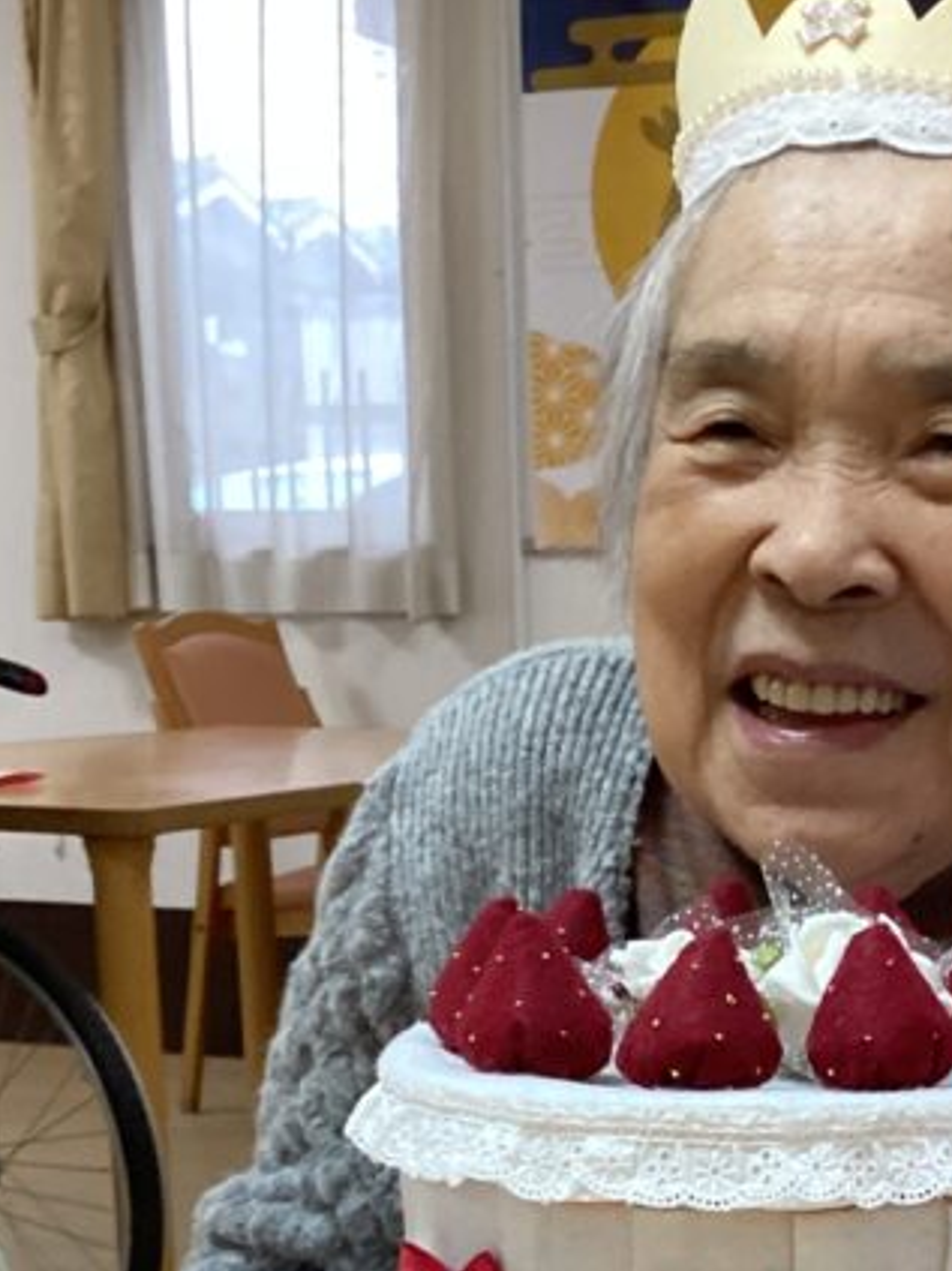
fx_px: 2752
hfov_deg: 19.4
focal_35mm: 75
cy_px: 1295
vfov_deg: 24.7
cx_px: 805
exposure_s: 1/50
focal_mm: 3.3
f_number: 2.4
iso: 200
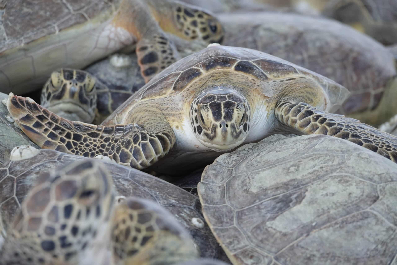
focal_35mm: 221
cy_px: 132
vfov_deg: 6.2
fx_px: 2437
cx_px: 198
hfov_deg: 9.3
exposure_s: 1/250
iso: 400
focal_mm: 81.1
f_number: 4
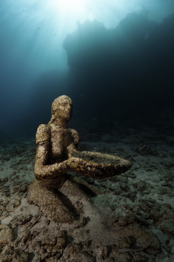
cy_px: 131
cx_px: 87
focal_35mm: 18
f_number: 11
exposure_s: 1/250
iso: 200
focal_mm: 12
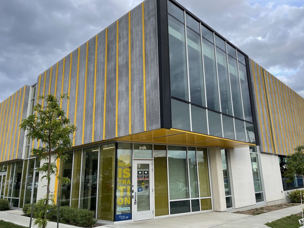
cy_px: 110
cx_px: 162
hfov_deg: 63.4
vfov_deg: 49.8
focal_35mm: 28
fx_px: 246
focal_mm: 4.2
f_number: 1.6
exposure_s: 1/442
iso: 32
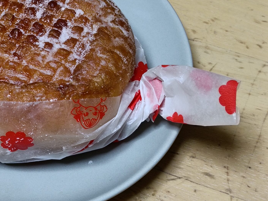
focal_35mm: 95
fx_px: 736
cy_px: 84
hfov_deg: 20.3
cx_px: 38
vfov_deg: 15.6
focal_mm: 4.7
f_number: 1.7
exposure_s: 1/60
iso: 200
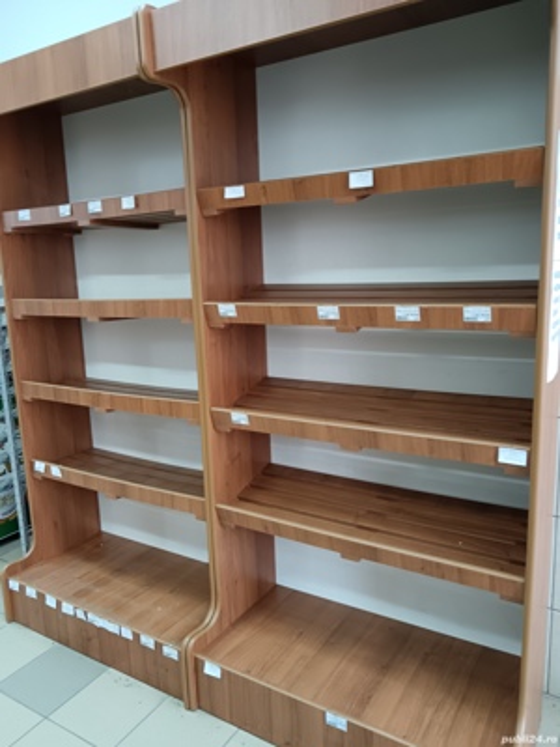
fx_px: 582
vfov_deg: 65.3
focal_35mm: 27
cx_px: 280
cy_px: 374
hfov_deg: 51.4
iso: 1085
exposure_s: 1/25
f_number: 1.9
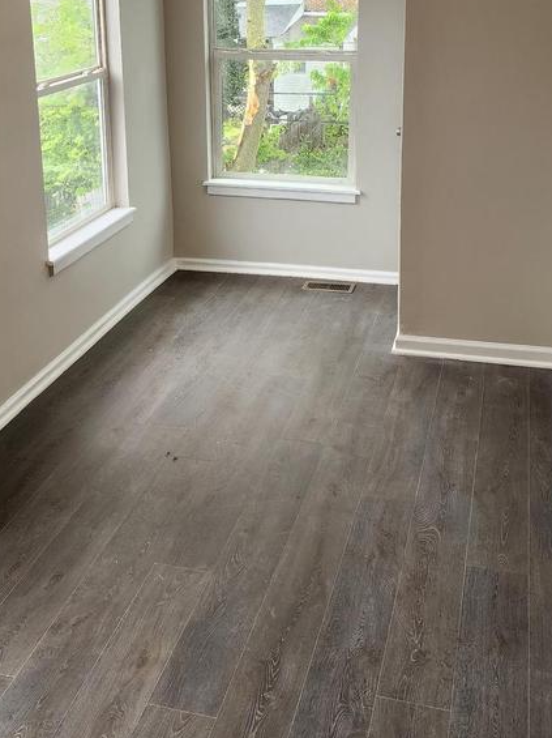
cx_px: 265
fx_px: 937
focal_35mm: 44
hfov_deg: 32.8
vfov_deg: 41.9
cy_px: 204
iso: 160
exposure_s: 1/120
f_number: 1.8
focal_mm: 6.4
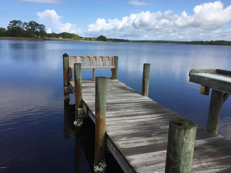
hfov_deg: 61.7
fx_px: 194
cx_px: 116
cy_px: 86
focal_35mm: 29
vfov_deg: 48.2
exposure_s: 1/1799
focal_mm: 4.15
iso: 32
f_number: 2.2
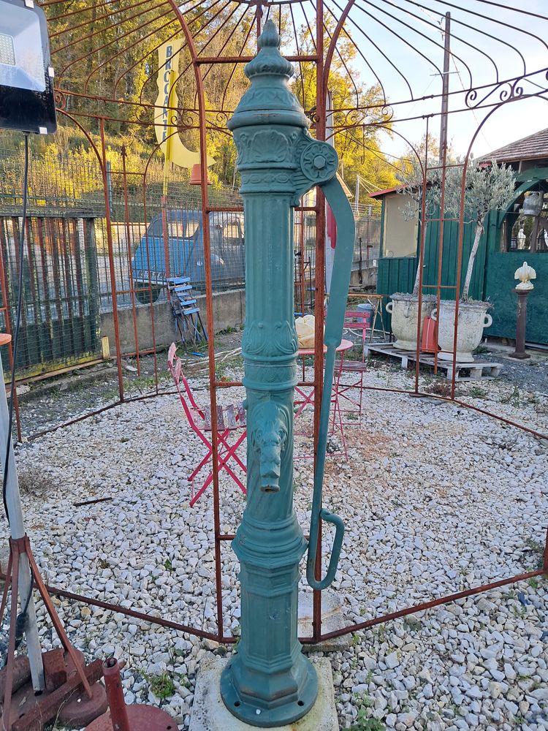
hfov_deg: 51.4
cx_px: 274
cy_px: 366
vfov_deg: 65.3
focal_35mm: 27
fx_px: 570
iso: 50
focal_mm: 4
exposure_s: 1/60
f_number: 1.8
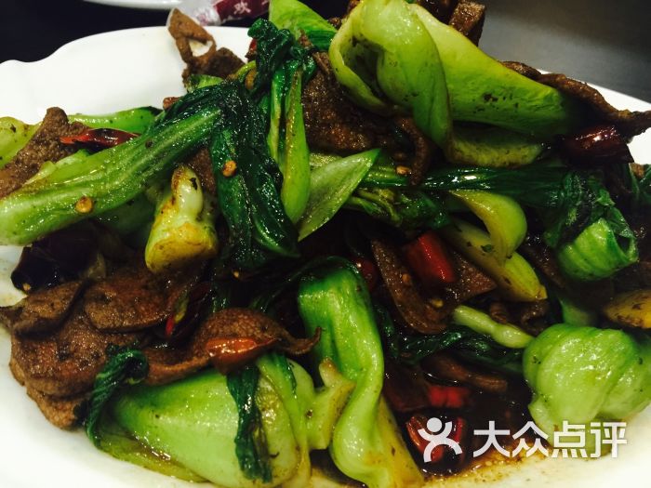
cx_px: 326
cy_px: 244
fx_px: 545
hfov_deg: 61.7
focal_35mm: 29
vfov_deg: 48.2
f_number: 2.2
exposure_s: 1/8
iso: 100
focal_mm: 4.15
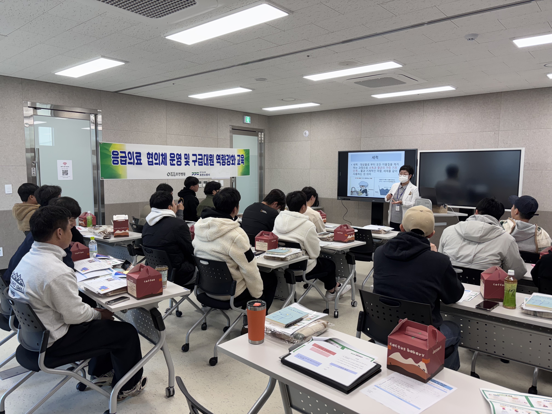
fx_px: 415
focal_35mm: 26
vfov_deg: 53.1
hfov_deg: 67.3
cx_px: 276
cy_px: 207
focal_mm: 5.96
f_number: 1.6
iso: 80
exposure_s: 1/120
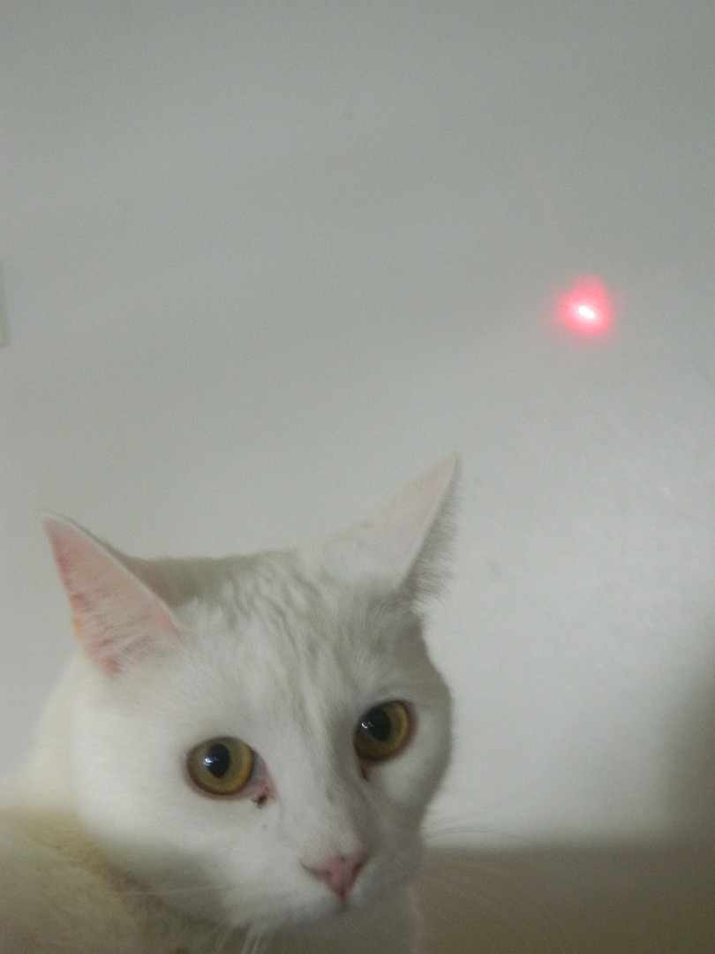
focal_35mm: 47
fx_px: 1294
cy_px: 477
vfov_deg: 40.4
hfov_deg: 30.9
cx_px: 358
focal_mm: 8.4
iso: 400
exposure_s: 1/15
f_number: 3.6
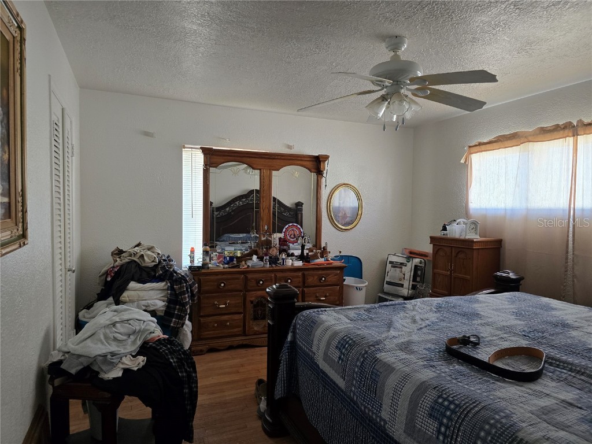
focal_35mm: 23
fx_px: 393
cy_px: 222
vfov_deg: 58.9
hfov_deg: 73.9
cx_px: 296
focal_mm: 6.3
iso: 400
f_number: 1.7
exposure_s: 1/120
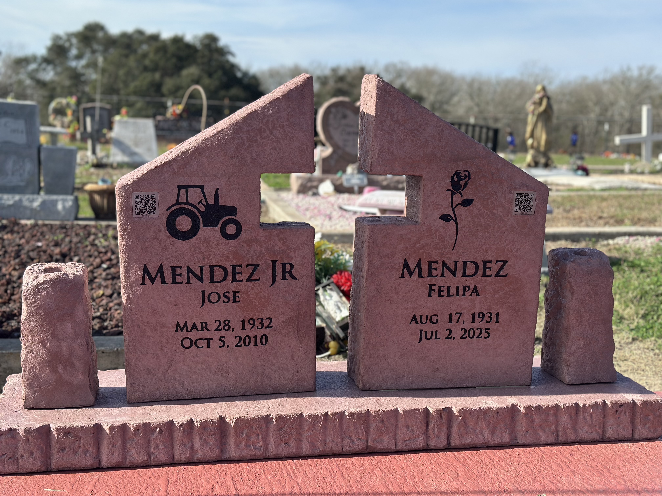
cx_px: 331
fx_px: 918
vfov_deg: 30.3
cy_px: 248
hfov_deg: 39.7
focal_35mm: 48
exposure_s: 1/2597
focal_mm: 6.86
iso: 80
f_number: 1.78
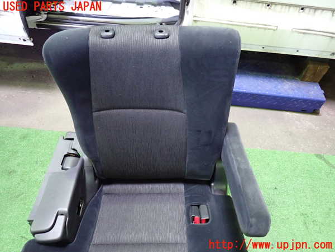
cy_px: 126
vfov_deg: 54.9
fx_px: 242
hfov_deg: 69.4
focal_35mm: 25
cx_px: 168
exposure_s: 1/30
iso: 800
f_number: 2
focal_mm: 4.5
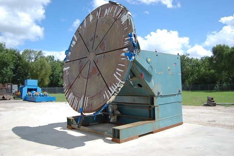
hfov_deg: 64.6
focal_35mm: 28
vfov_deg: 45.5
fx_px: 185
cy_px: 78
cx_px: 117
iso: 200
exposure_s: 1/1600
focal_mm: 19
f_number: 3.5
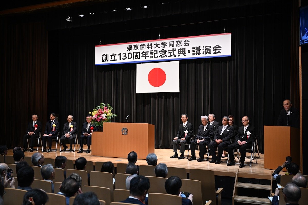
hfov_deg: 53.1
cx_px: 154
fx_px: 308
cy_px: 102
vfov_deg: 36.9
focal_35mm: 36
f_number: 2.8
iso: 1400
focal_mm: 36
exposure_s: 1/250
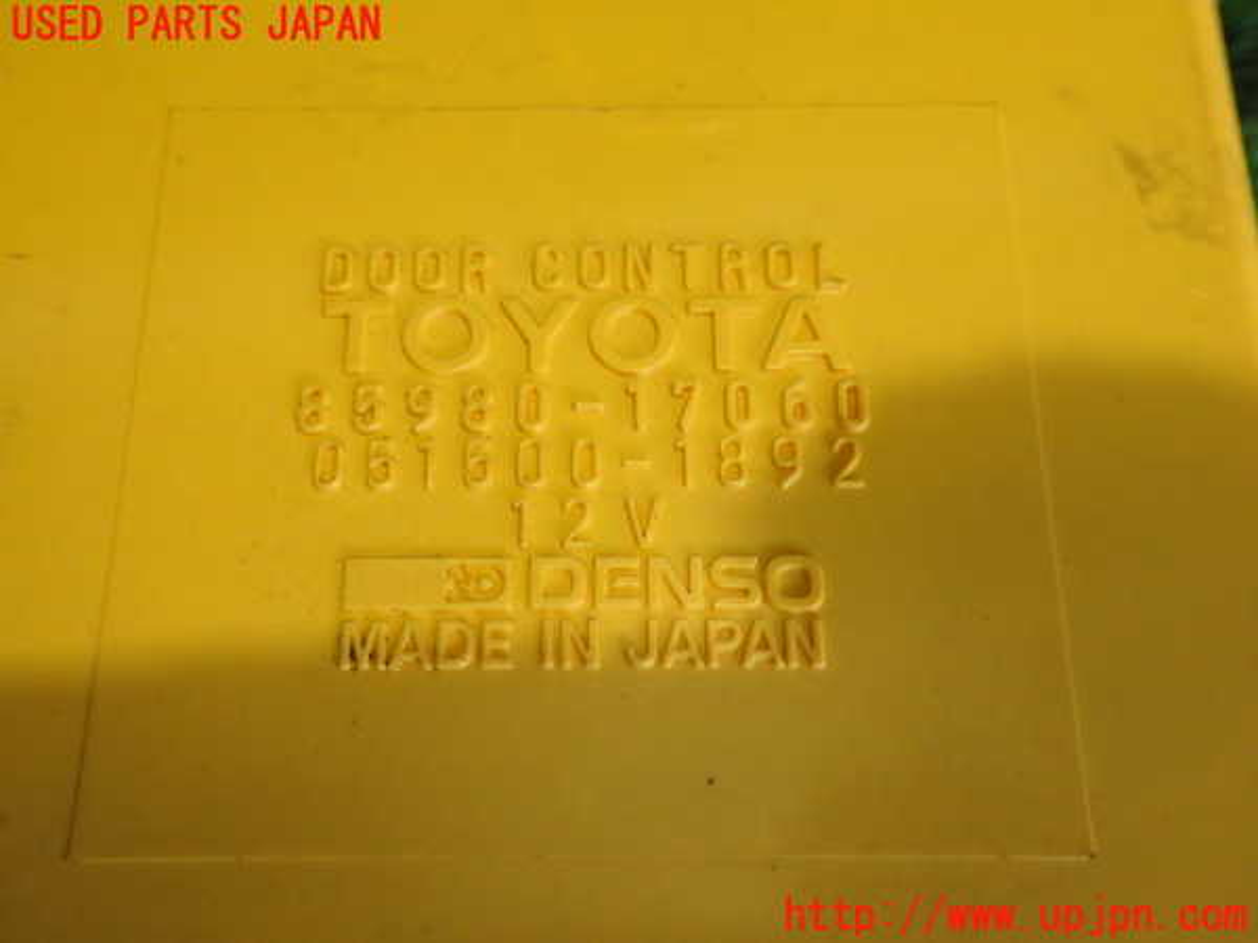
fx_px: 1599
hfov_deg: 42.9
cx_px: 629
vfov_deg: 32.9
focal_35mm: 44
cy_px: 472
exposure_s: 1/40
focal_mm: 7.84
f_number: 2.9
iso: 500
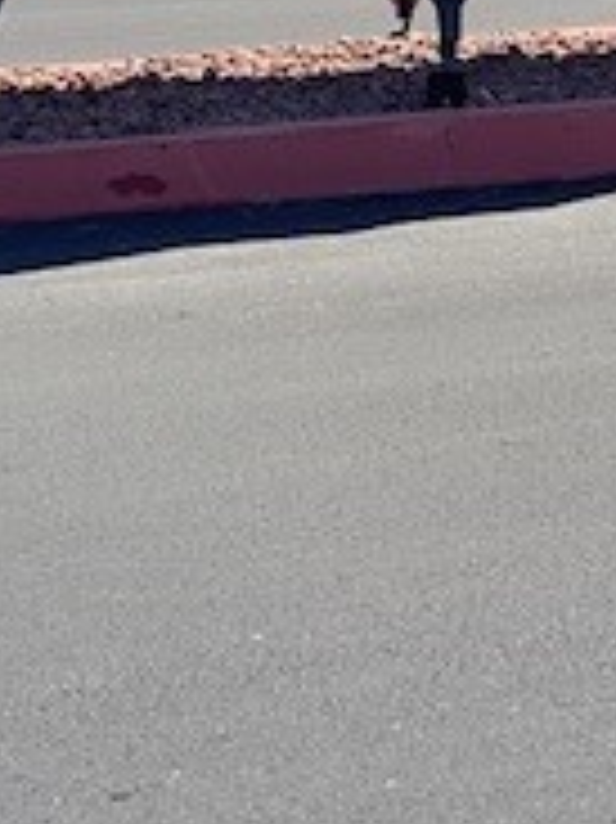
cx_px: 418
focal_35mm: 182
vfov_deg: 10.5
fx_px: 4323
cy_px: -423
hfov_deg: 8.1
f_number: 2
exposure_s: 1/1170
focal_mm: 6
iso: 20
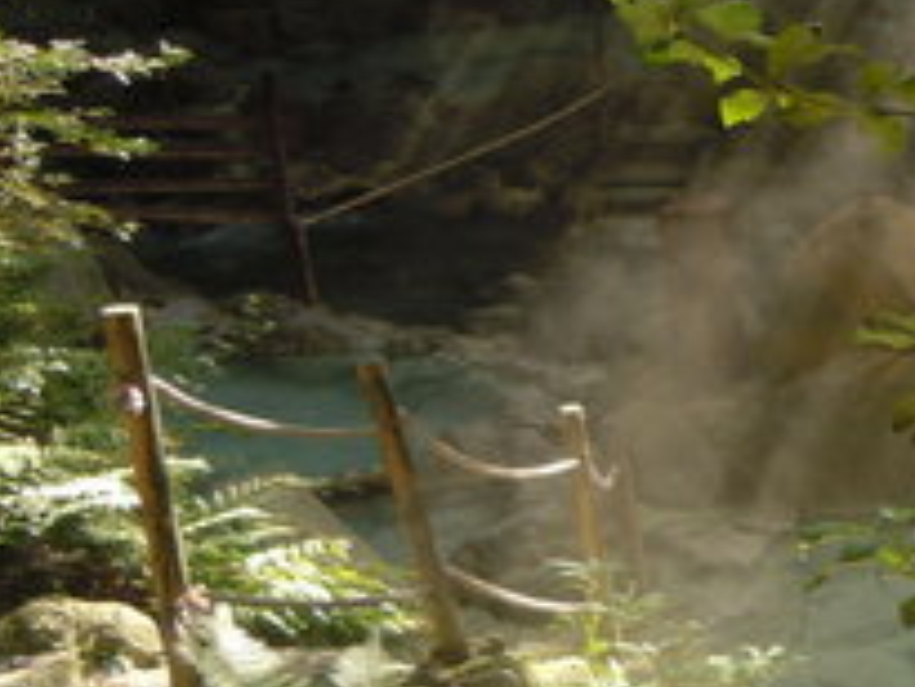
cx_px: 1080
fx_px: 1931
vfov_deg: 20.0
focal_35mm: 73
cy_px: 524
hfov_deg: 24.3
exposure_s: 1/80
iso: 100
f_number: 3.5
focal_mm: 5.4
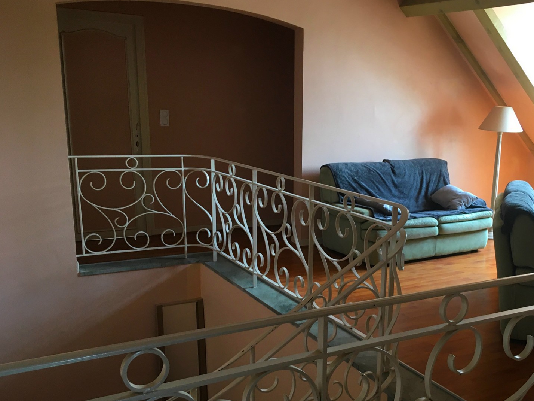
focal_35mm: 39
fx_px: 602
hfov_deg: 47.2
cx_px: 347
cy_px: 253
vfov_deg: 36.6
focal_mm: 4.15
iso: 100
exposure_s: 1/33
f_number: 2.2
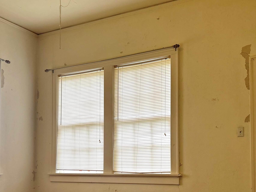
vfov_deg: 30.3
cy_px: 147
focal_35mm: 47
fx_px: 348
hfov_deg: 40.4
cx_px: 118
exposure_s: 1/120
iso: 80
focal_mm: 5.7
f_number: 1.5
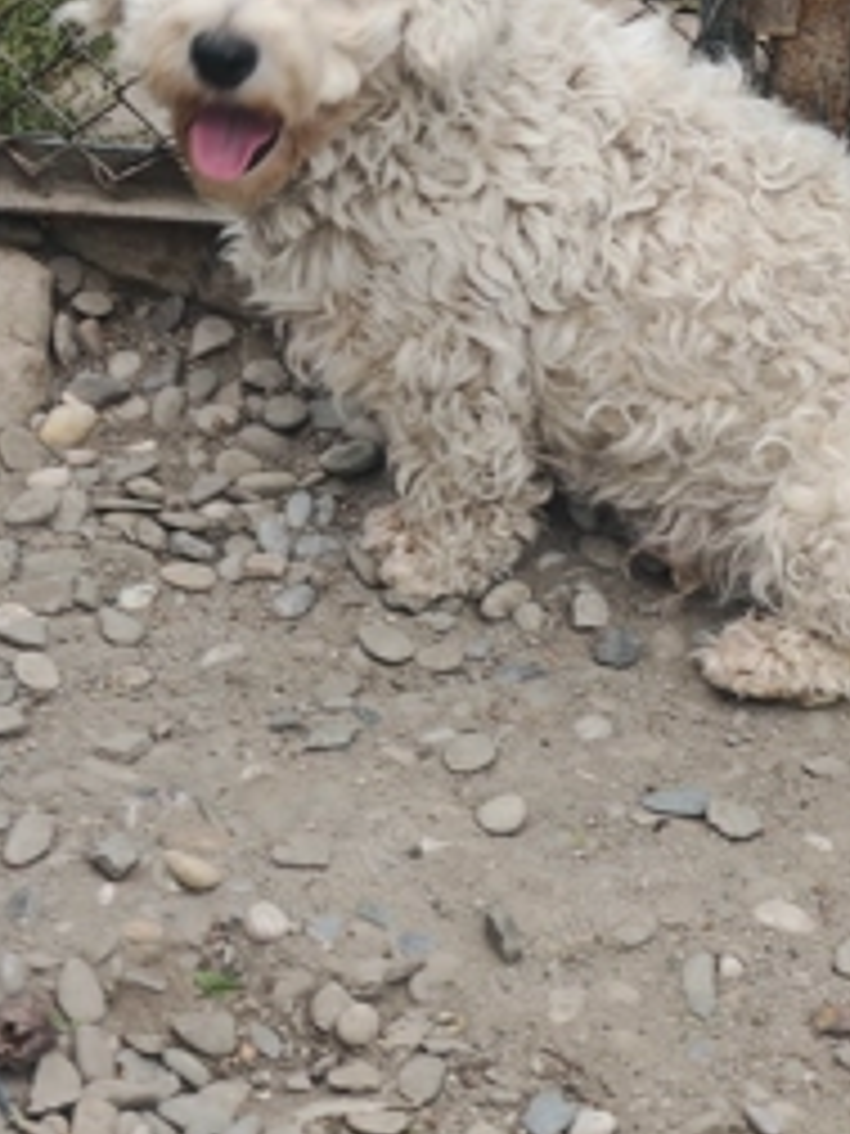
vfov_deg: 13.8
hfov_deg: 10.4
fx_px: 4682
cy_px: 306
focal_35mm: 143
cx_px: 432
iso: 64
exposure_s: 1/100
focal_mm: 15.38
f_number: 2.6
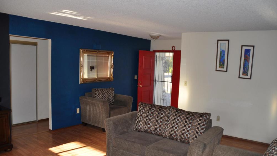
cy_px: 86
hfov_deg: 66.1
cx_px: 141
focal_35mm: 29
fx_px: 213
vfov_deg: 40.1
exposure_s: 1/60
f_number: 3.5
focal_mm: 18
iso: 200
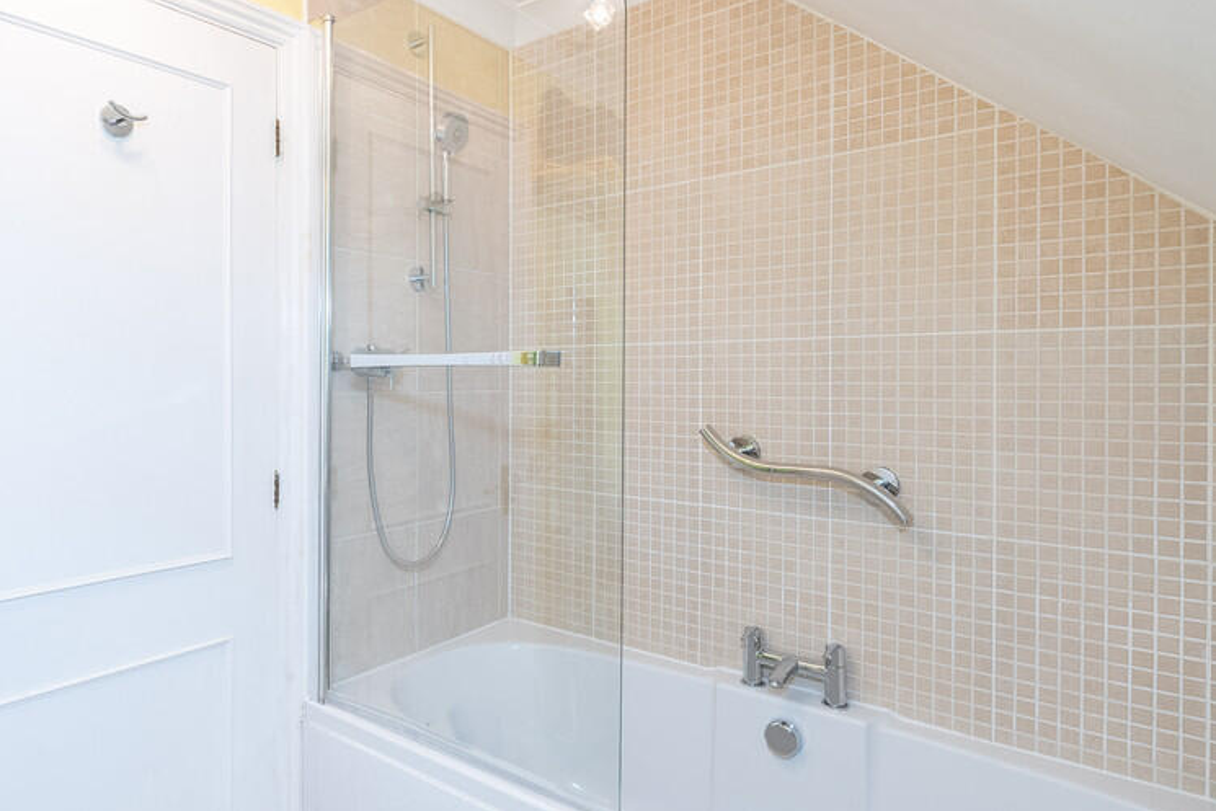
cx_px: 508
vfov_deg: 55.8
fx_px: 766
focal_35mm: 23
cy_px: 400
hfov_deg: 76.3
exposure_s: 1/20
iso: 1000
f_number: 7.1
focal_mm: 16.5
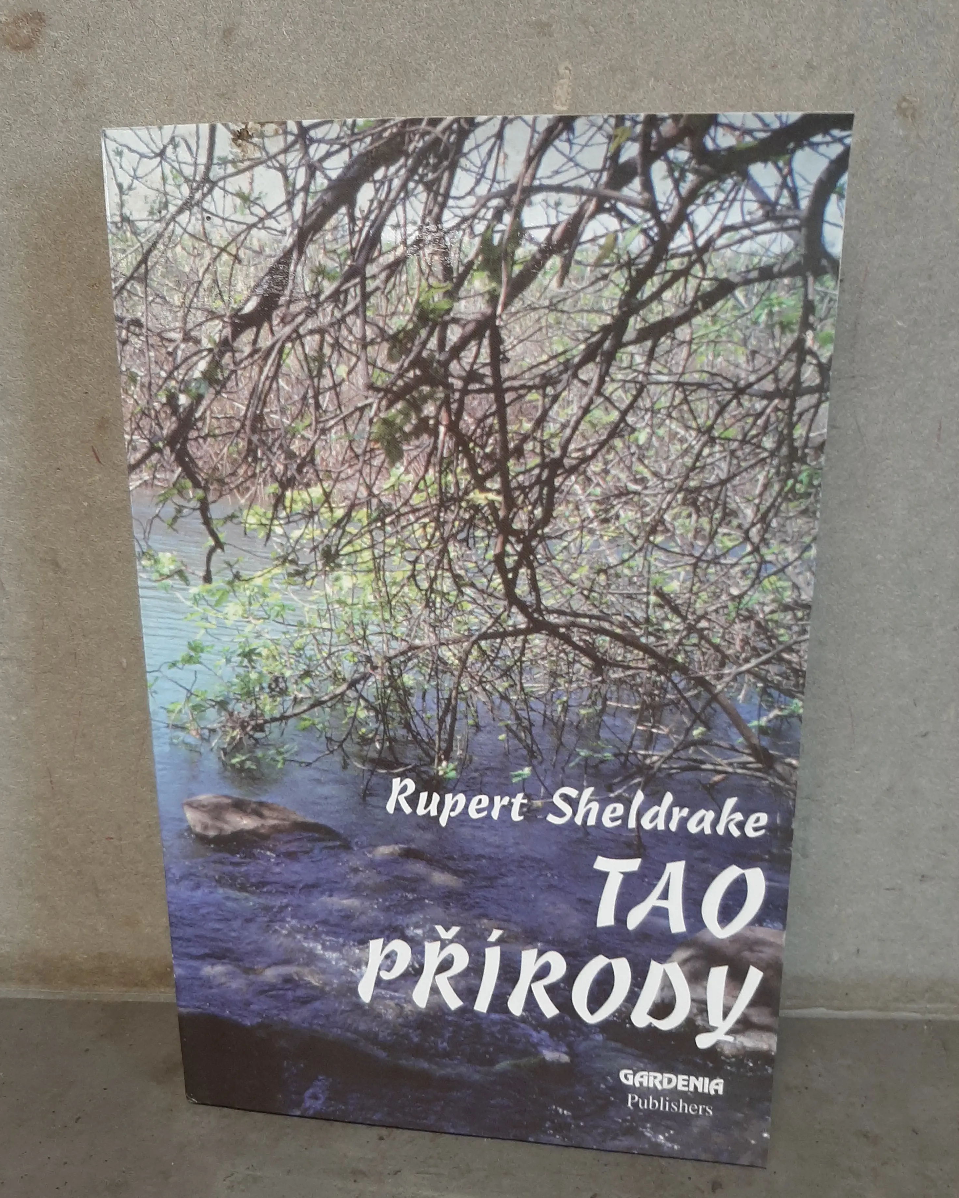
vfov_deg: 62.1
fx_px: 993
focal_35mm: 28
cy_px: 642
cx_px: 468
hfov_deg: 51.5
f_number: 1.7
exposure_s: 1/50
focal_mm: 3.93
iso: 100
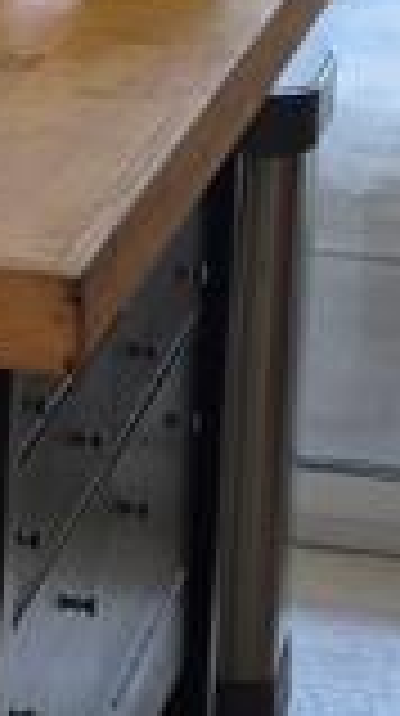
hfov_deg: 4.7
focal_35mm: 237
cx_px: -1187
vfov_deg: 9.0
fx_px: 4486
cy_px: -124
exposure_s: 1/120
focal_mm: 6.3
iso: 20
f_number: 1.7
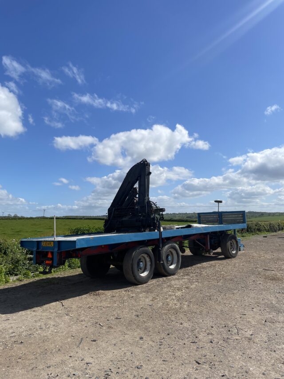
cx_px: 142
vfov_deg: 67.3
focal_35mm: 26
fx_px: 284
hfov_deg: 53.1
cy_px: 190
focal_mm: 4.2
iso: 32
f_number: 1.6
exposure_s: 1/5556
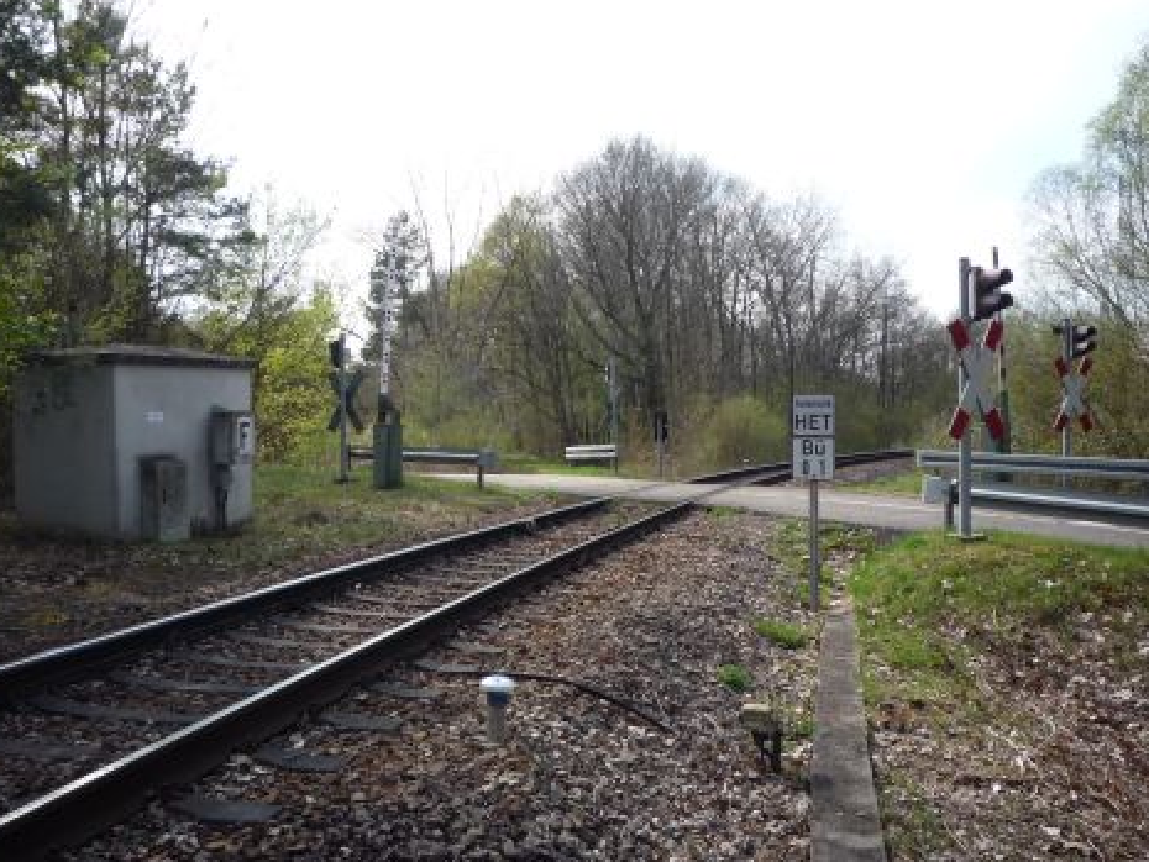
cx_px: 558
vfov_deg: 43.0
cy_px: 437
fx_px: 1096
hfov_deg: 55.3
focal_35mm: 33
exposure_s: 1/320
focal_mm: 5.2
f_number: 4
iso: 100
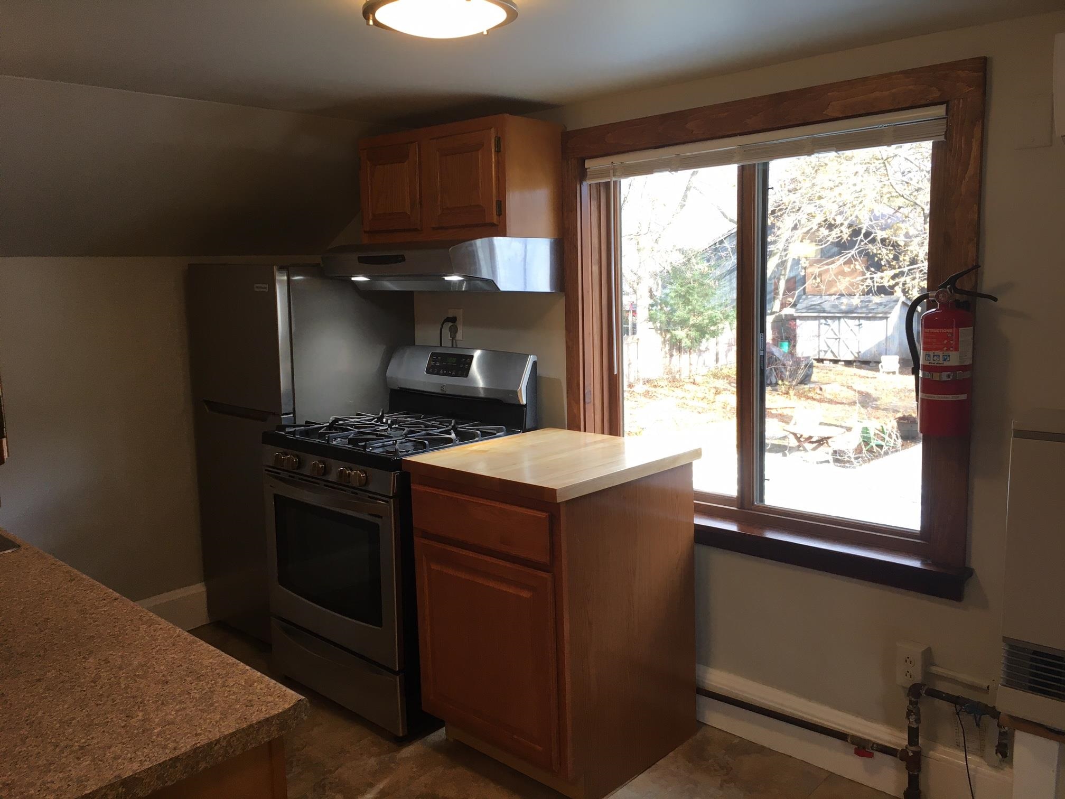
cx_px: 532
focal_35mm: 29
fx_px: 892
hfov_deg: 61.7
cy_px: 400
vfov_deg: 48.2
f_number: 2.2
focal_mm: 4.15
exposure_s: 1/40
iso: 25
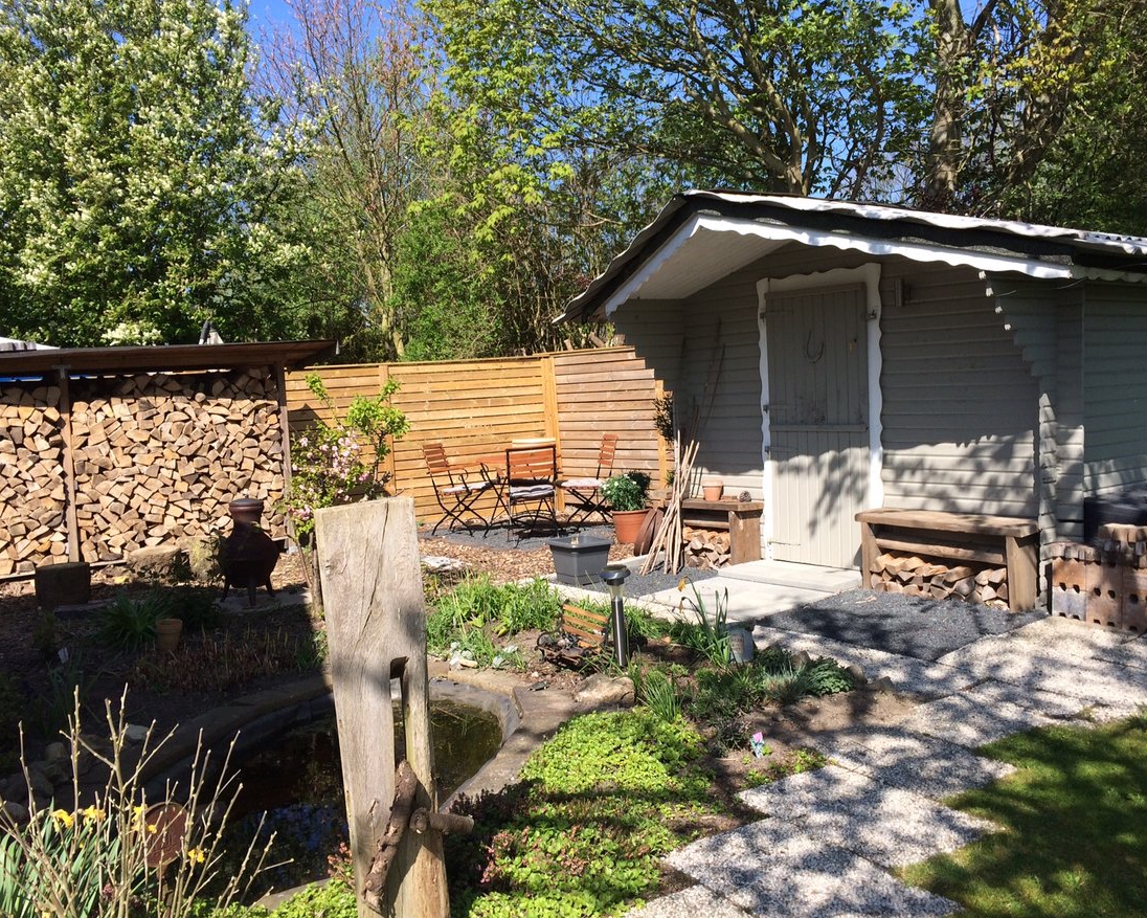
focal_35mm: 31
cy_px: 468
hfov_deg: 57.1
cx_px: 607
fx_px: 1052
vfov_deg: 47.1
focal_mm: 4.15
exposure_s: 1/1520
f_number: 2.2
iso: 32
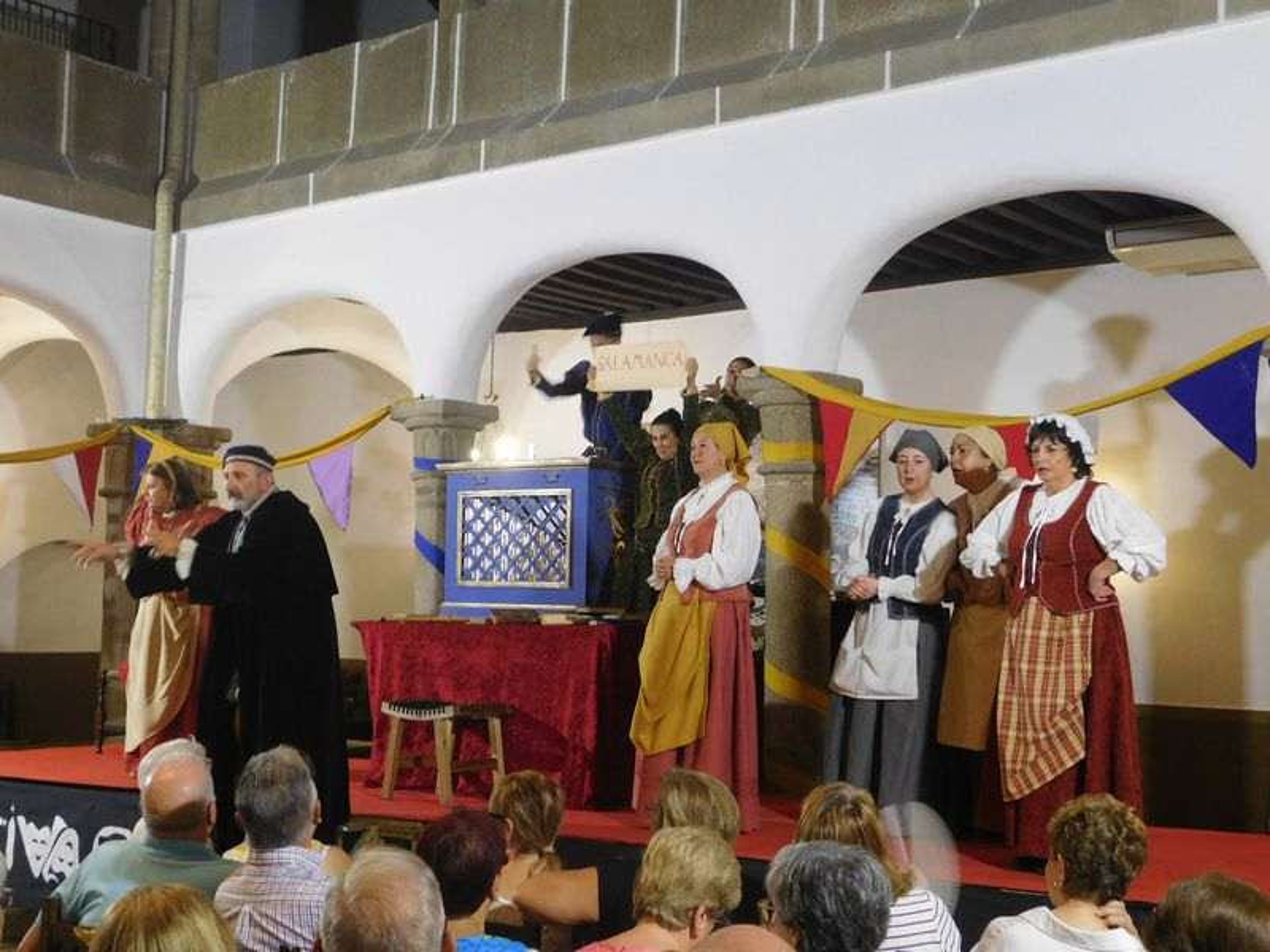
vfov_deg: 32.2
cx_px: 635
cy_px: 476
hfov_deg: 42.1
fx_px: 1651
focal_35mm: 45
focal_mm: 8
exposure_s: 1/13
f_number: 3.7
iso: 400
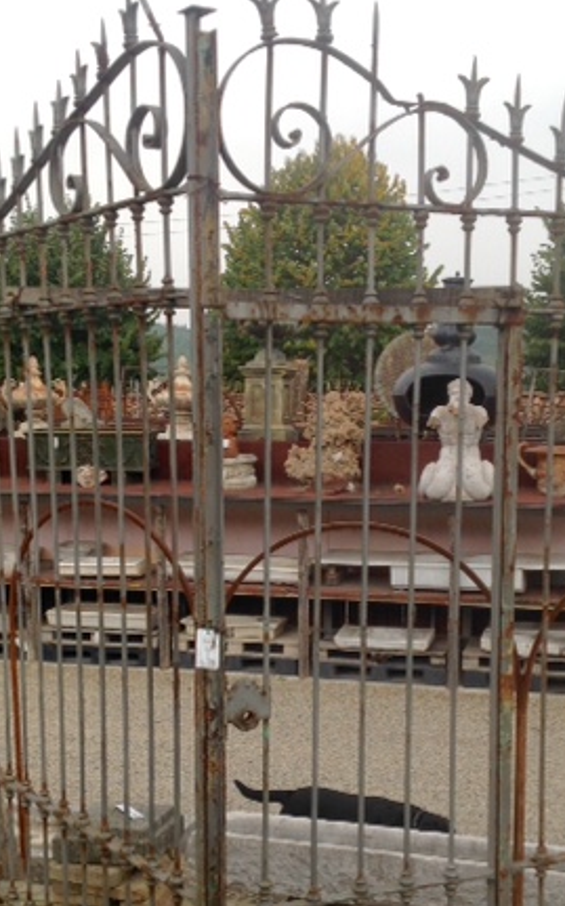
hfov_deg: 23.5
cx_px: 288
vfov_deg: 36.6
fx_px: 1356
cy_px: 578
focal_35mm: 55
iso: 50
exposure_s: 1/146
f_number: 2.4
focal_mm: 4.28
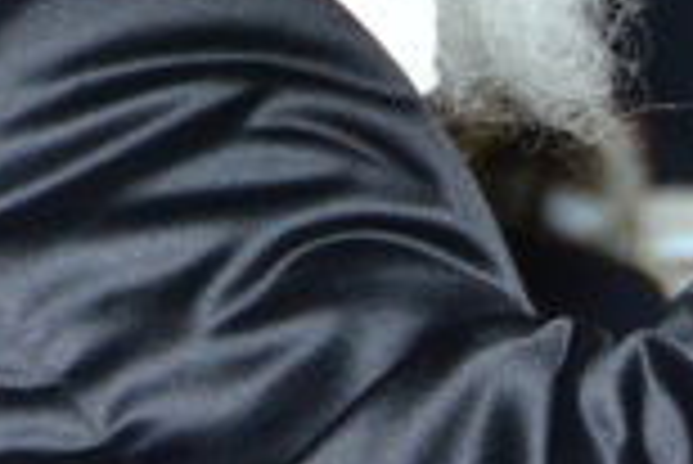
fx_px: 20141
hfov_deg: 2.0
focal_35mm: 1045
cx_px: 243
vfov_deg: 1.3
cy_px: -306
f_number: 5.3
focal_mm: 105
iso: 1000
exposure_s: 1/160
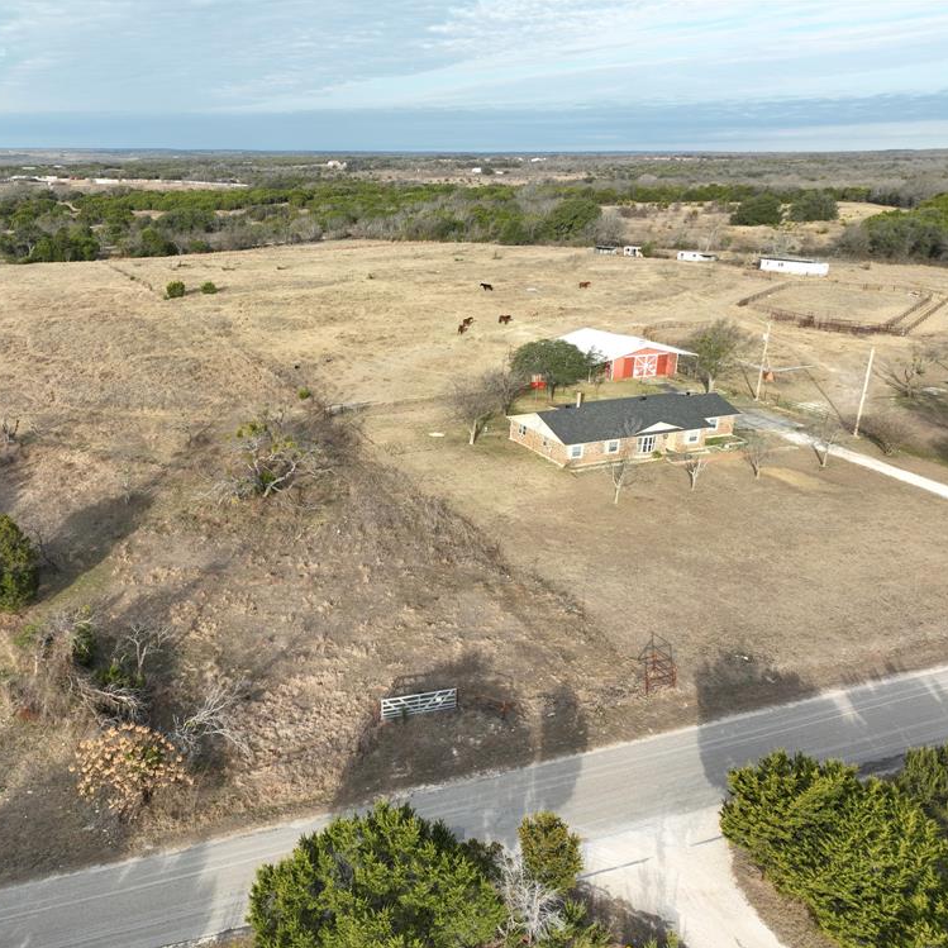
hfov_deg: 54.7
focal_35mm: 29
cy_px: 483
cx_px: 333
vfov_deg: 55.6
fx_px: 899
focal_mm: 12.29
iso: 100
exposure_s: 1/500
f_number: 2.8
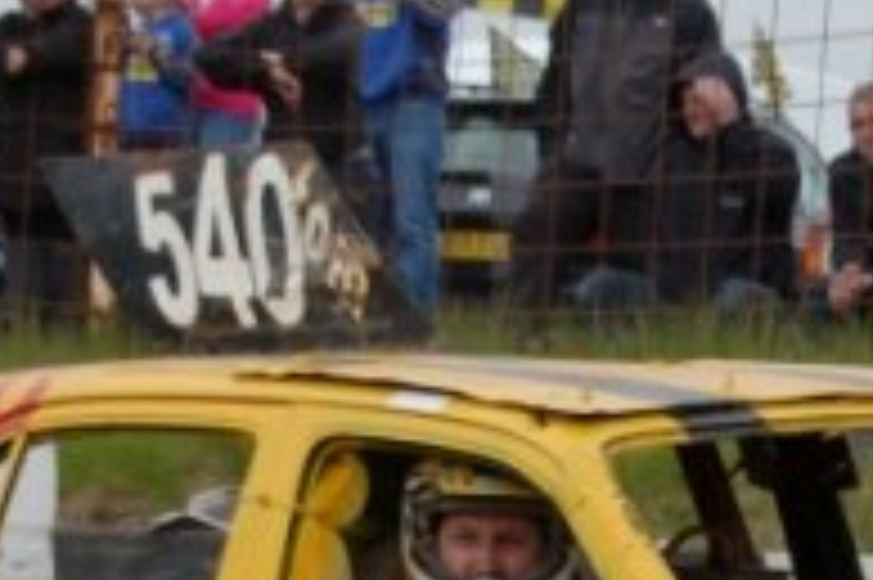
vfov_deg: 8.0
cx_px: 801
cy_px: 778
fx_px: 4070
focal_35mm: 168
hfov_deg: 12.1
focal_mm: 34
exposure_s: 1/1000
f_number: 4.5
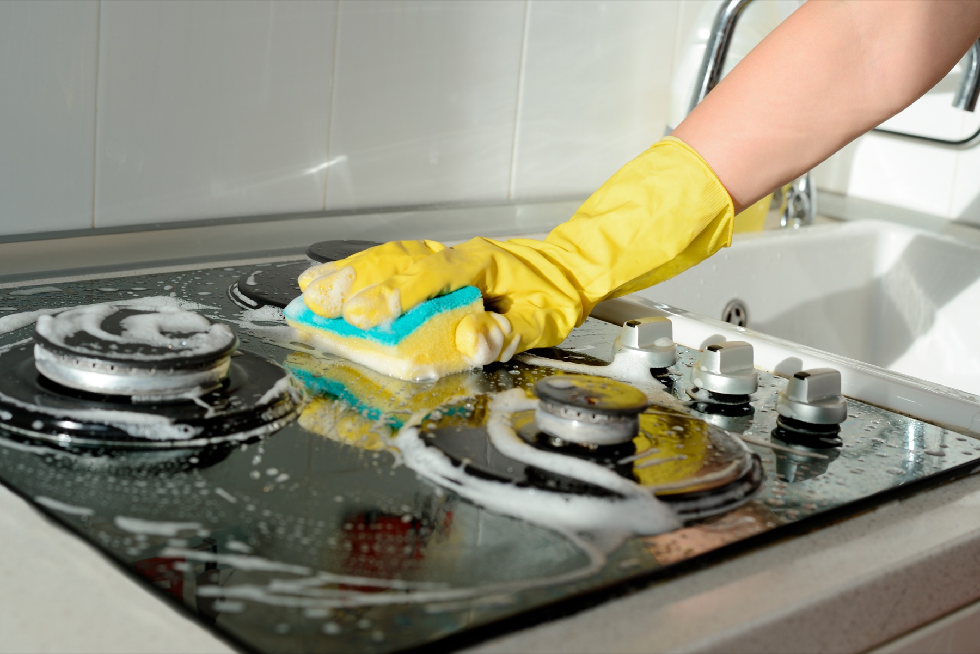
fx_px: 1361
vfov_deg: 27.0
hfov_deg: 39.6
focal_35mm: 50
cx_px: 490
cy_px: 327
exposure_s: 1/125
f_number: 6.3
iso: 100
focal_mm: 50
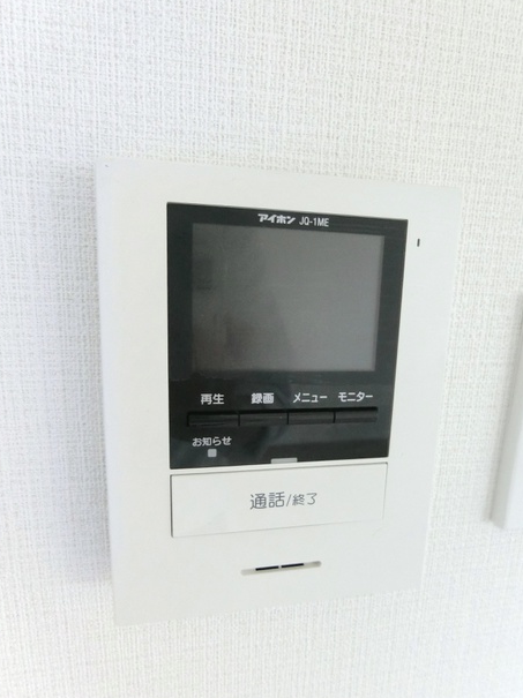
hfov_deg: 60.9
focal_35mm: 22
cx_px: 286
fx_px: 444
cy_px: 358
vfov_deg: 76.4
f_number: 2.7
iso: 400
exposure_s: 1/30
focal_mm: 4.06
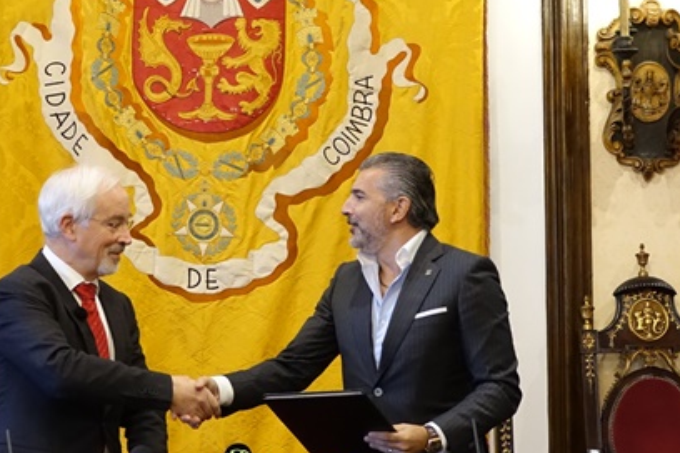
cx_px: 249
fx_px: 1983
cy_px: 203
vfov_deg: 13.0
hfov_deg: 19.4
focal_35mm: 105
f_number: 3.2
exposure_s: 1/125
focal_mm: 20.49
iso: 1600
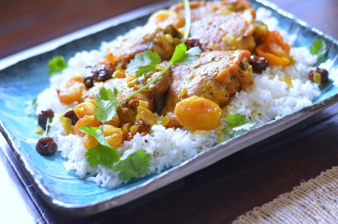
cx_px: 169
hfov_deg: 27.0
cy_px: 112
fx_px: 703
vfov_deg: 18.1
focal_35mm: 75
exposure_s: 1/60
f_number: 2.8
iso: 1600
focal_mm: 50
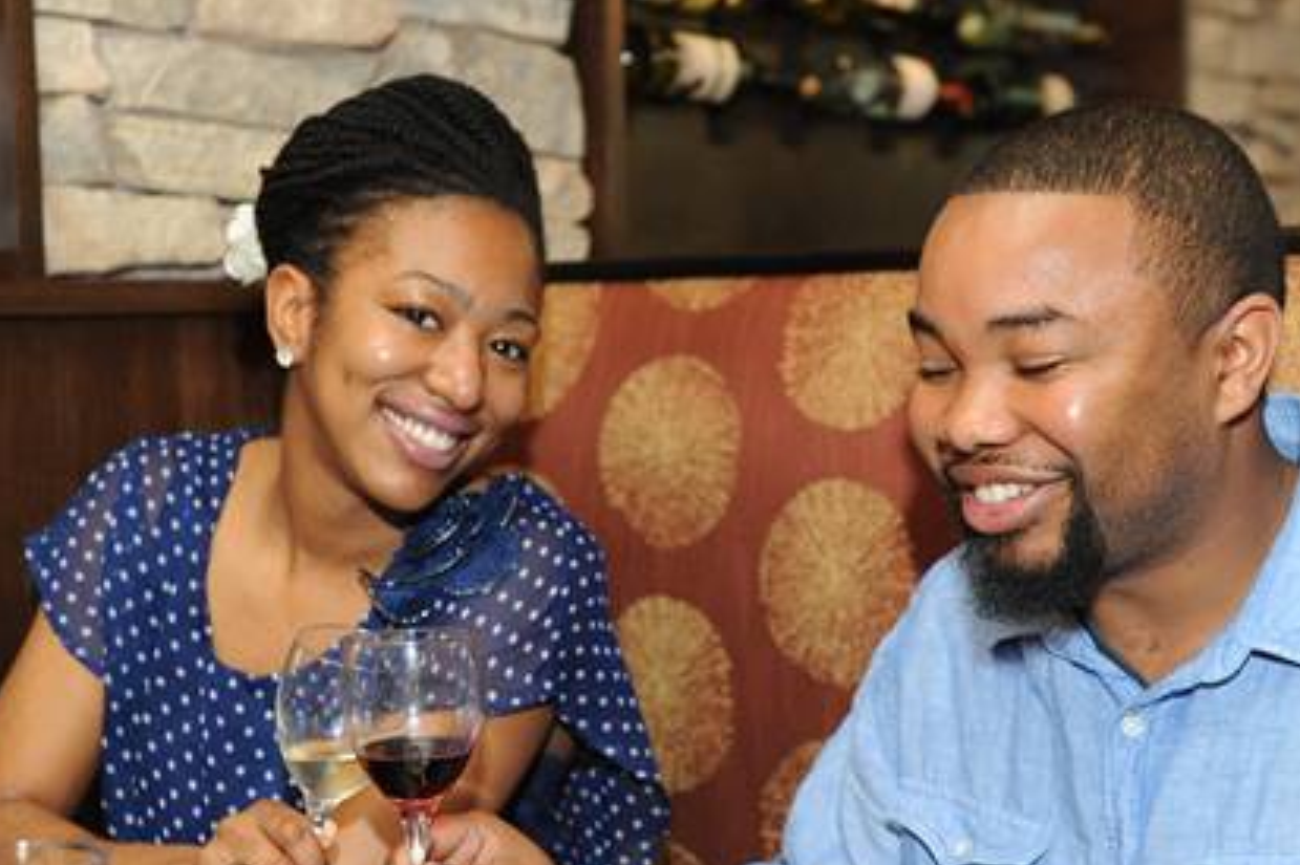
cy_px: 469
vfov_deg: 21.2
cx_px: 680
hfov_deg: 31.4
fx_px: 2310
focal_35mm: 64
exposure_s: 1/160
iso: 2500
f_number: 3.5
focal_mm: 48
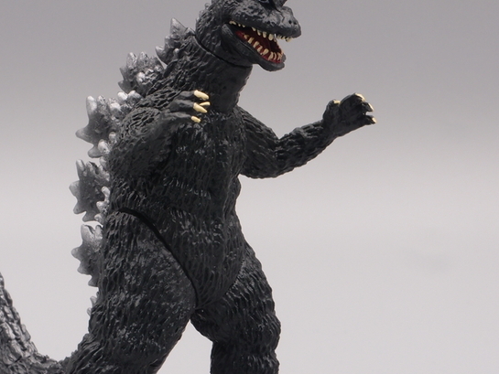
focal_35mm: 135
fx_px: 1946
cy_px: 223
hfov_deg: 14.6
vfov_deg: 11.0
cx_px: 176
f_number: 8
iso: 100
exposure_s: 1/5
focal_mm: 19.84
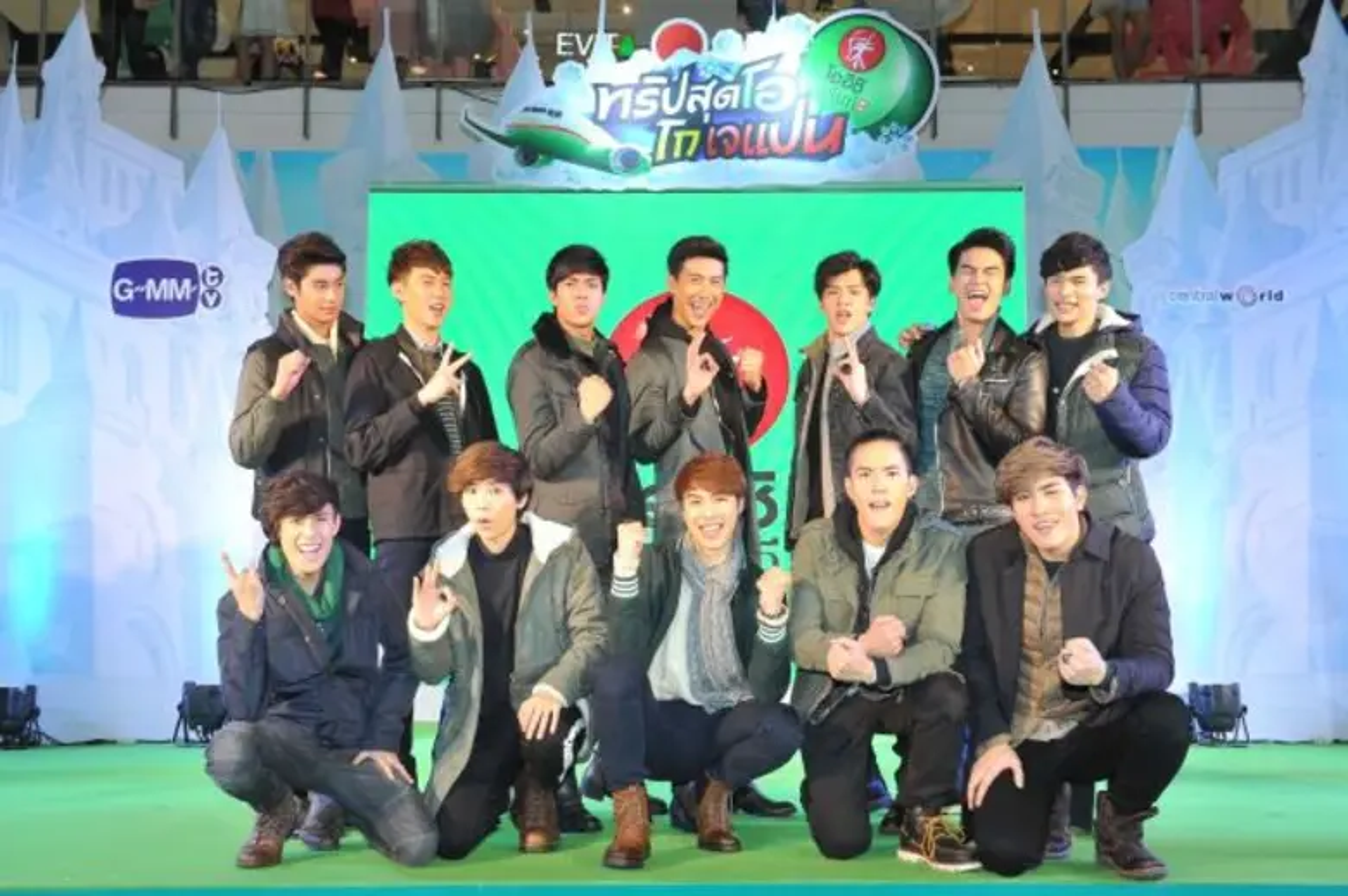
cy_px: 448
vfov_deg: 35.0
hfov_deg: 50.7
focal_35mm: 38
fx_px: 1422
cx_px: 674
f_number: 5.6
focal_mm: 38
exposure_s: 1/200
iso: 1600
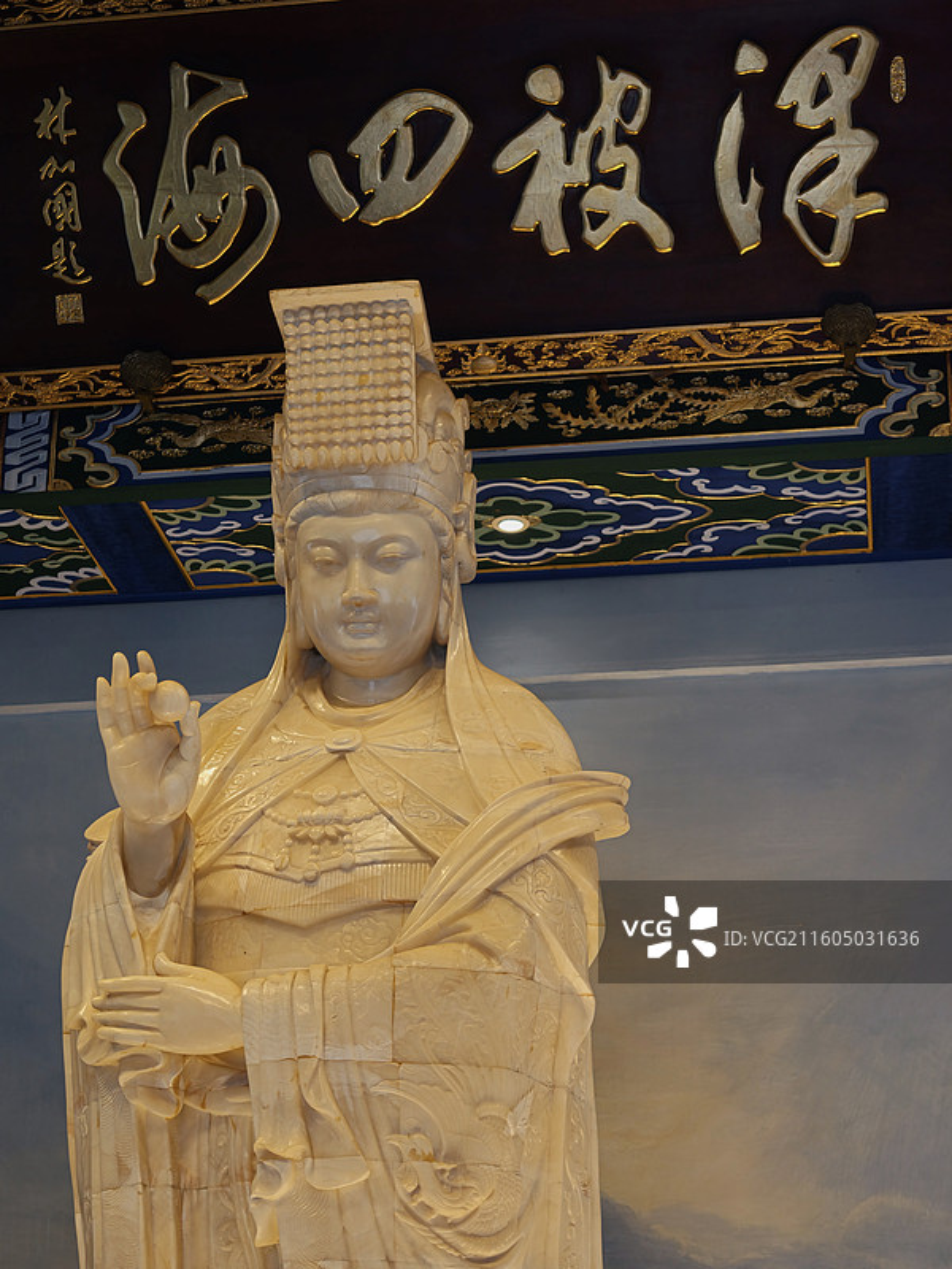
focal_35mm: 70
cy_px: 634
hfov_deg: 21.0
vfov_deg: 27.8
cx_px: 476
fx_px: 2567
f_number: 2.1
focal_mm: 16.53
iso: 320
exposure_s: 1/66.7
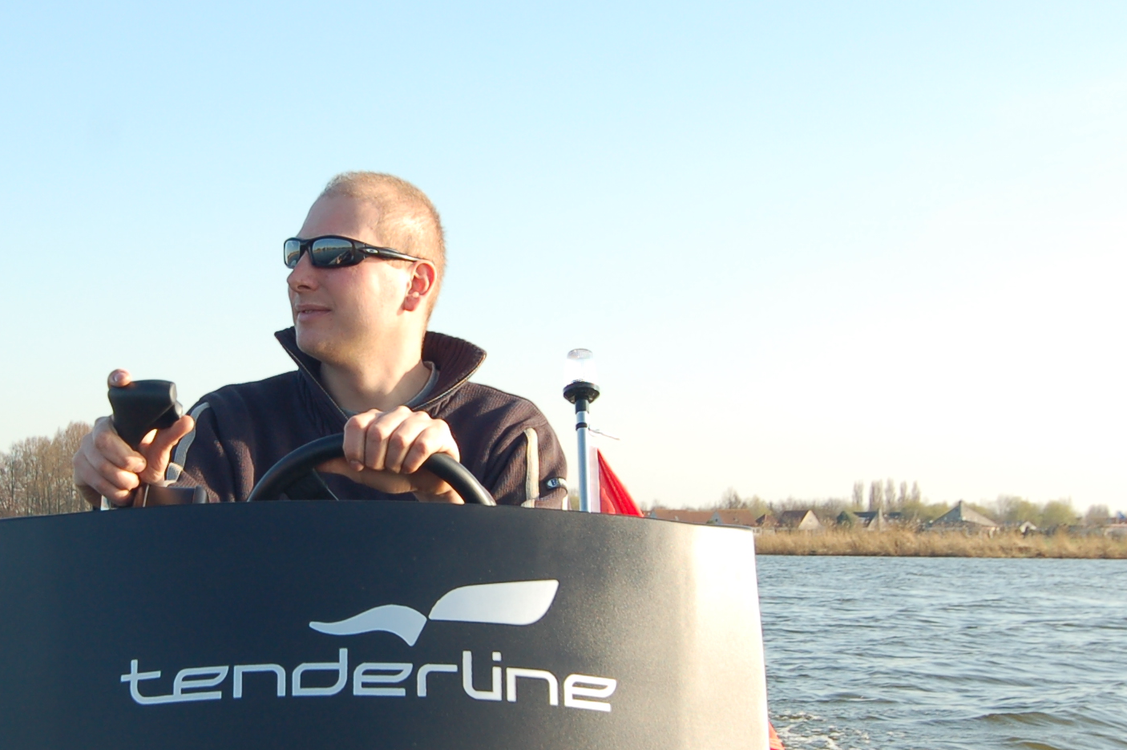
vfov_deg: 17.7
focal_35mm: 77
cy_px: 418
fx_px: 2408
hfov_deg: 26.0
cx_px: 259
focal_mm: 24
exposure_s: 1/200
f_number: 7.1
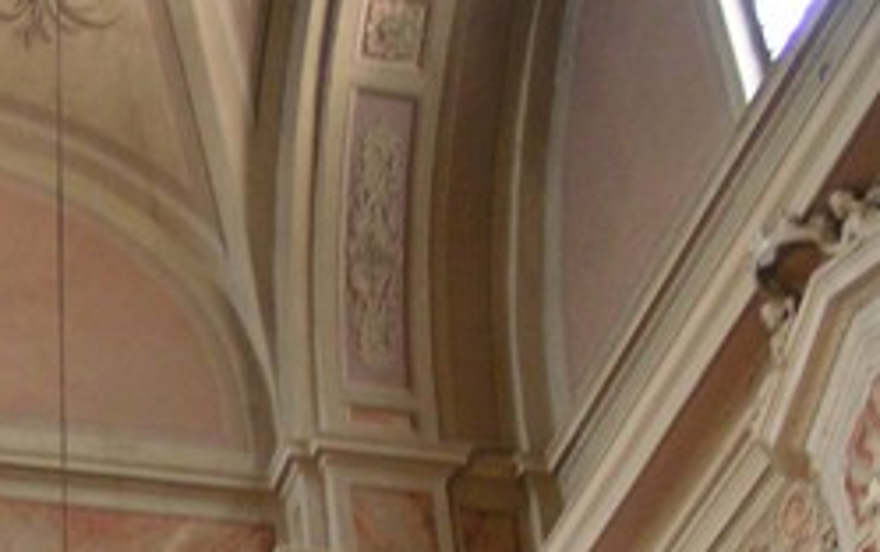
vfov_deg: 13.1
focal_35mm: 99
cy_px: 487
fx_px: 2376
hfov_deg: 20.8
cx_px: 233
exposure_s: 1/6
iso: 200
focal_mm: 5.8
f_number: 2.8
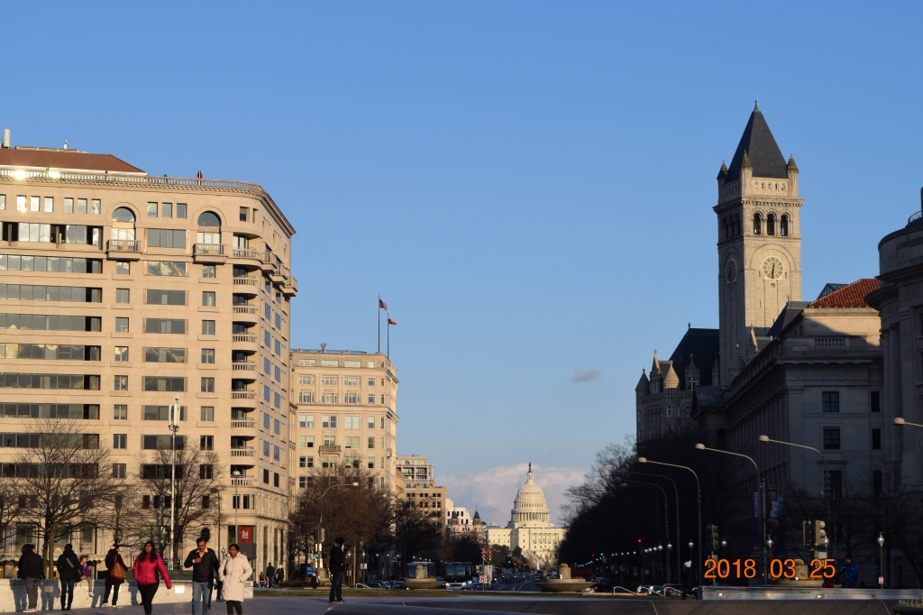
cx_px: 462
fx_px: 2114
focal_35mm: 82
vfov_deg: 16.5
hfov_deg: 24.6
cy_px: 308
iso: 200
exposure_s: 1/400
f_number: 10
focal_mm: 55
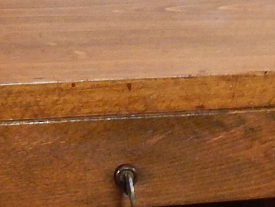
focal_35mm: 119
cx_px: 244
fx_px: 946
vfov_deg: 10.7
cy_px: 492
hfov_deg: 16.3
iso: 400
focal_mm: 4
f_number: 3
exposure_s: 1/10
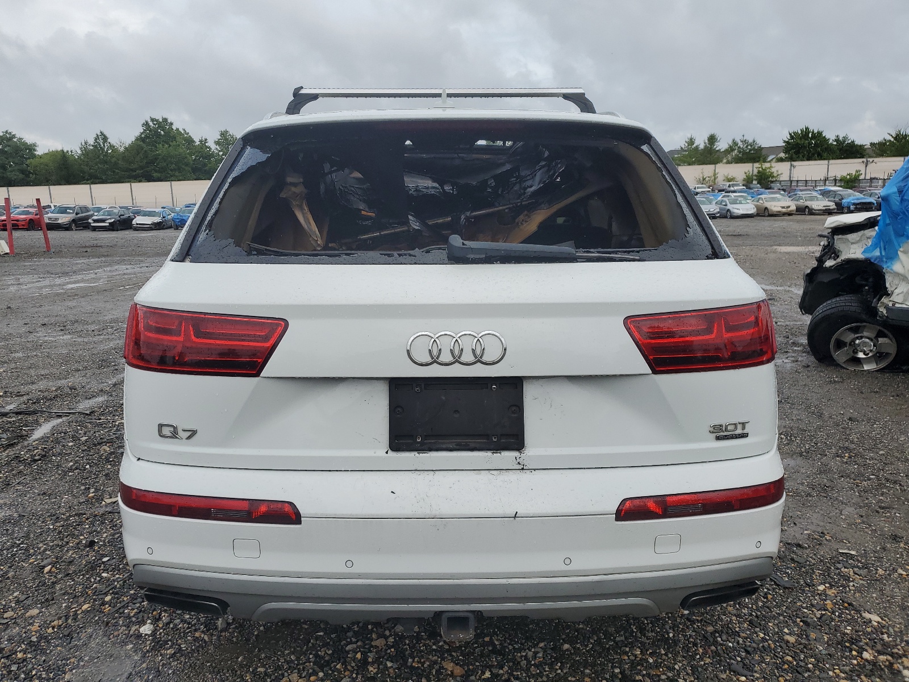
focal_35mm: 26
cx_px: 454
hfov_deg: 67.3
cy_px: 341
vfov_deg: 53.1
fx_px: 683
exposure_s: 1/3333
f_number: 1.5
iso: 50
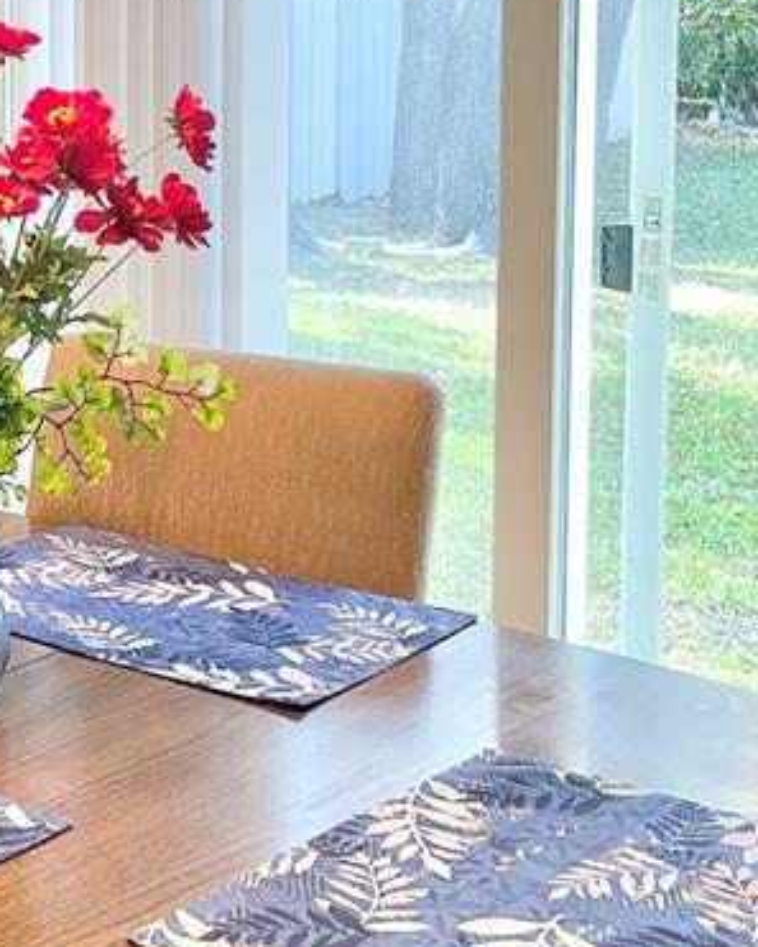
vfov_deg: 23.7
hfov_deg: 18.0
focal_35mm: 79
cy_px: 145
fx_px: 2214
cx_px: -255
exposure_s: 1/120
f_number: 1.6
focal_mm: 5.1
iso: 80
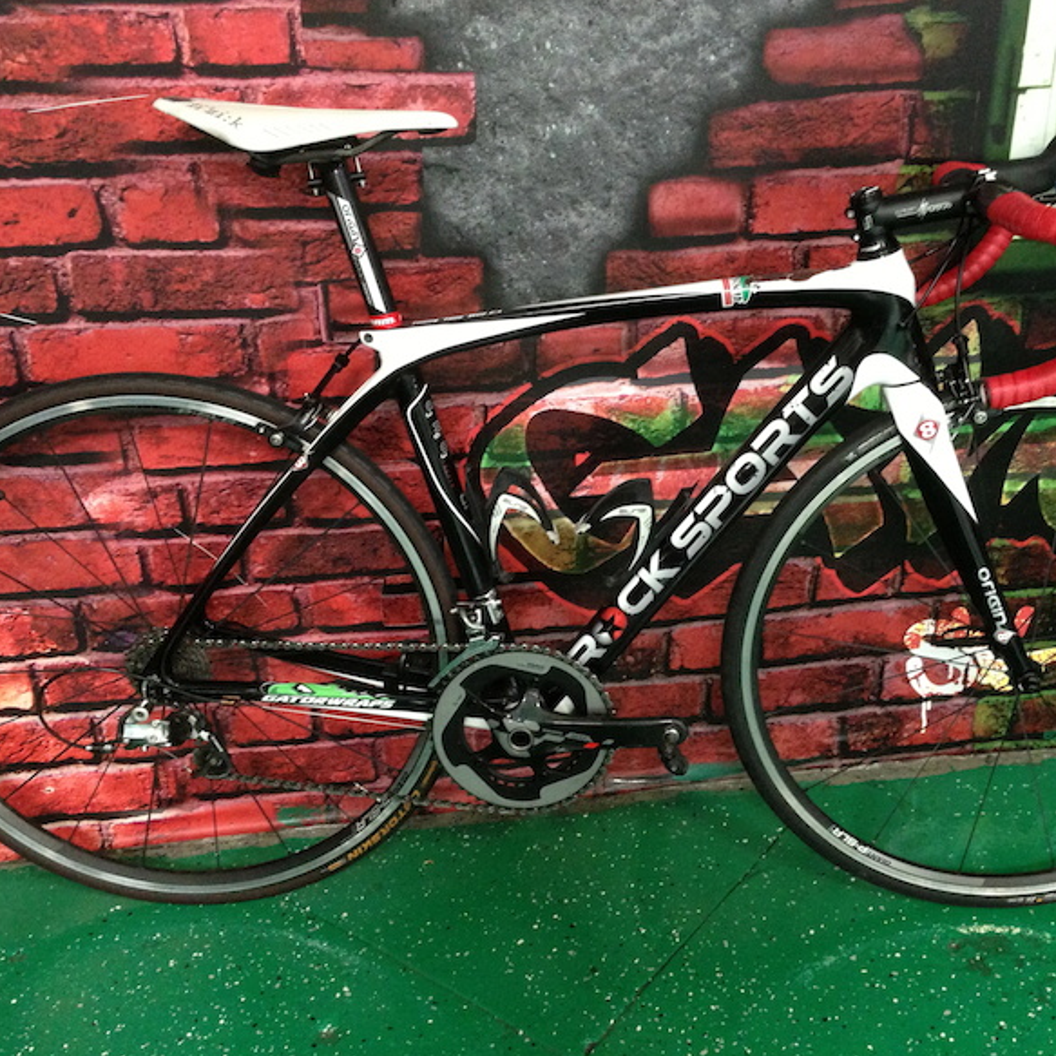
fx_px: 1381
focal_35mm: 40
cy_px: 520
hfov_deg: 41.8
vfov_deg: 41.9
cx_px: 592
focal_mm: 4.13
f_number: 2.4
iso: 400
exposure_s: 1/17
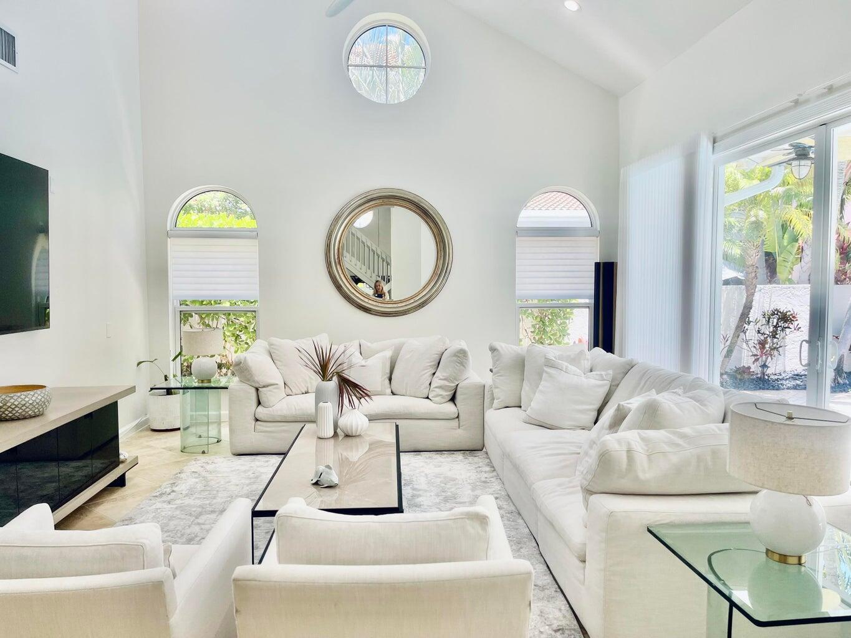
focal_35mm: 25
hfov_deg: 69.4
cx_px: 426
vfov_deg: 54.9
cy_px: 319
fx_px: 615
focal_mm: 5.1
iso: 32
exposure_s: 1/247
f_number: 1.6
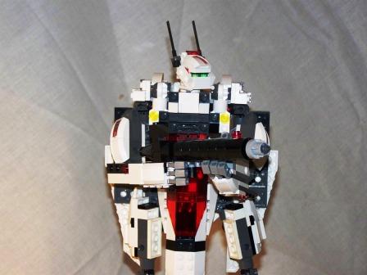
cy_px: 138
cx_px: 184
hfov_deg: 19.6
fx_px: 1060
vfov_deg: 14.8
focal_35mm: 100
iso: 250
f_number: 3.2
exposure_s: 1/40
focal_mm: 16.6
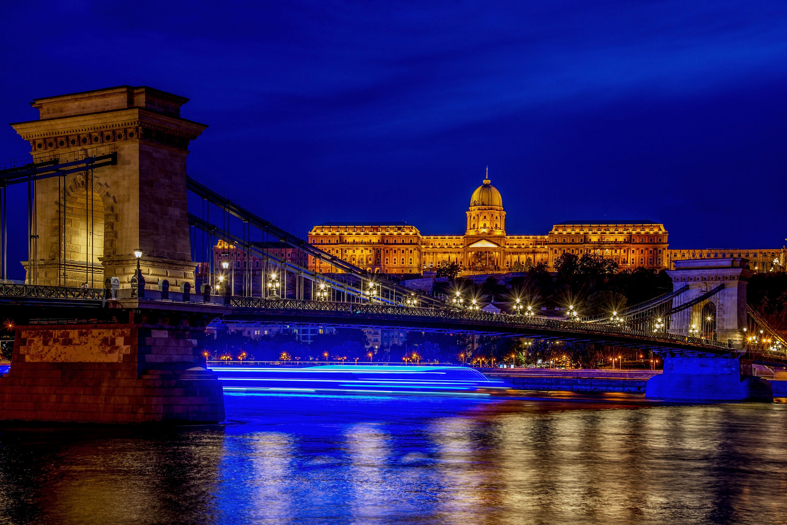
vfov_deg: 28.1
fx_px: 1050
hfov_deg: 41.1
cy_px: 262
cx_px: 394
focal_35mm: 48
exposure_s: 6
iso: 100
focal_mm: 48
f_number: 8
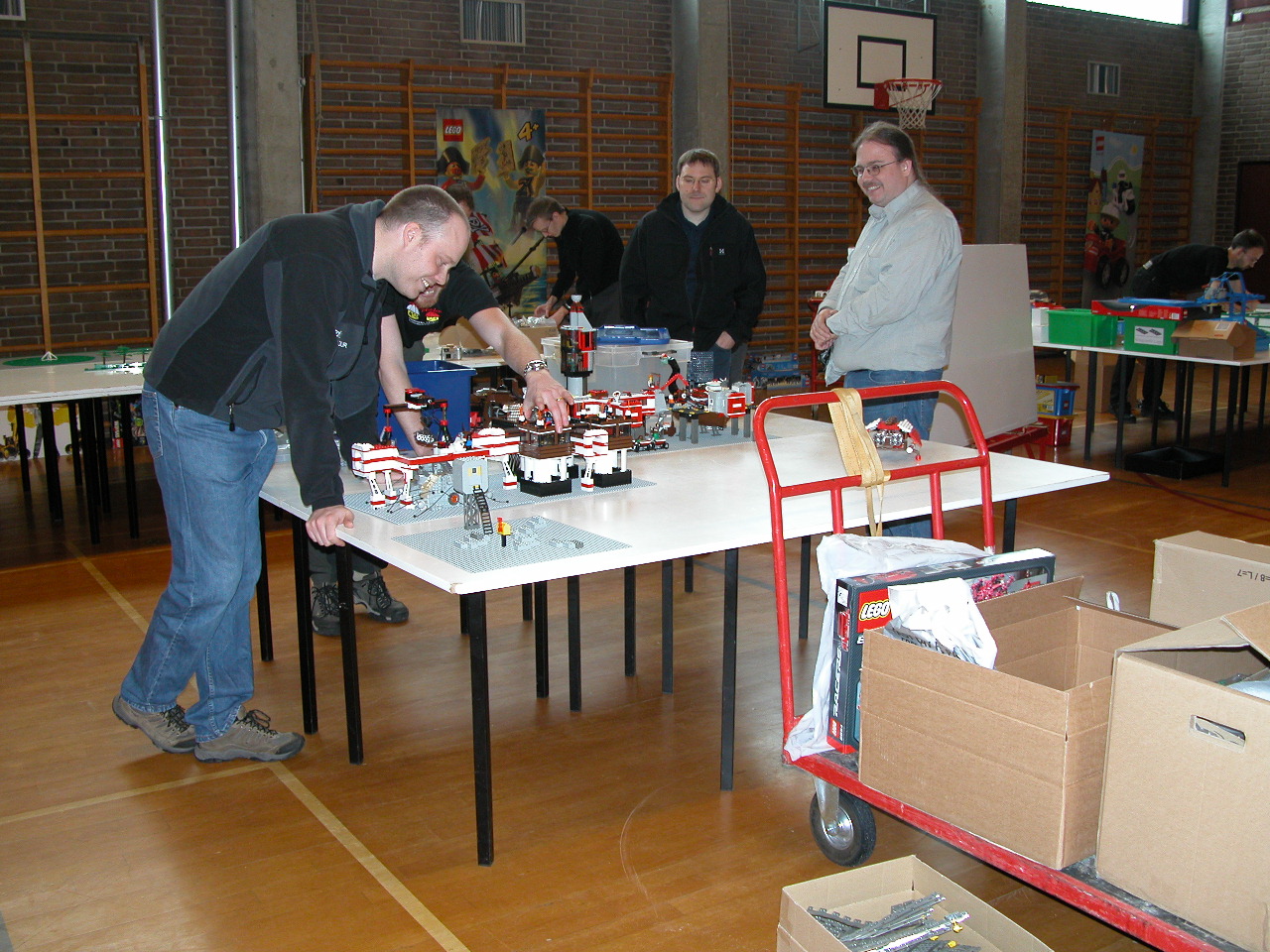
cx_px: 635
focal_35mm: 35
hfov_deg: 52.6
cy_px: 476
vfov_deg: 40.7
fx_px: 1284
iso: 200
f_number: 2.8
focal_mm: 8.9
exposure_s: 1/60
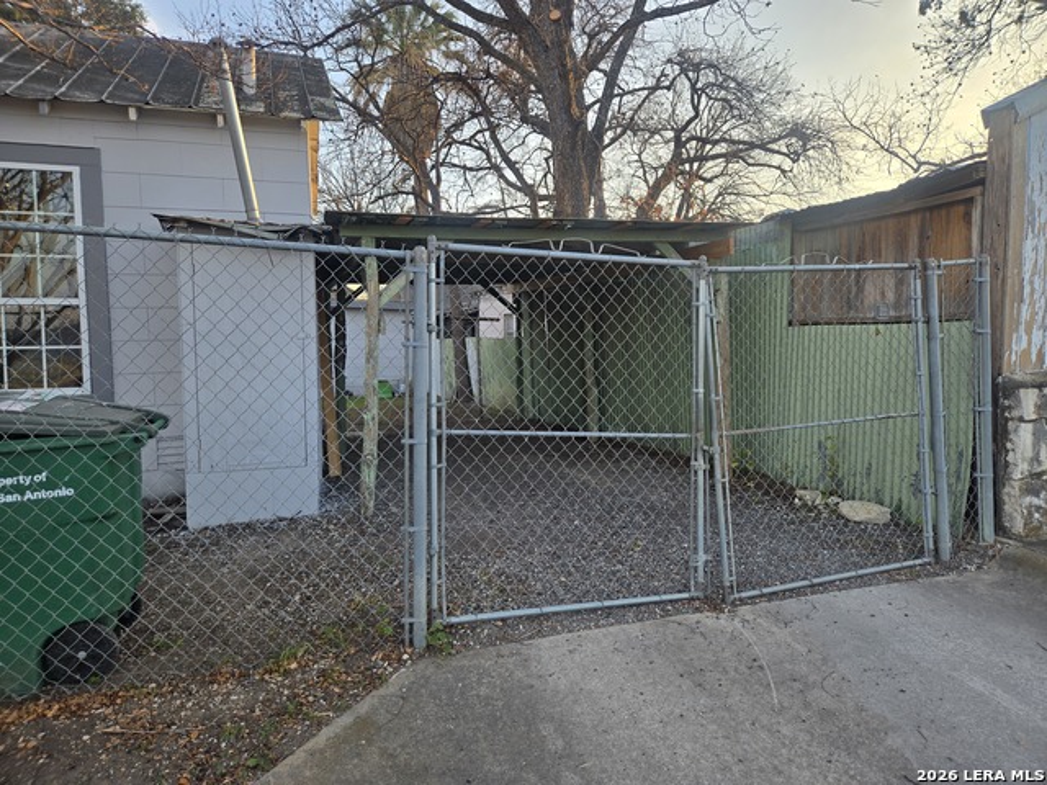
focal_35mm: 23
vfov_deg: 58.9
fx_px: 696
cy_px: 392
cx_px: 524
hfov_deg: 73.9
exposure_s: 1/451
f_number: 1.8
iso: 25
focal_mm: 5.4
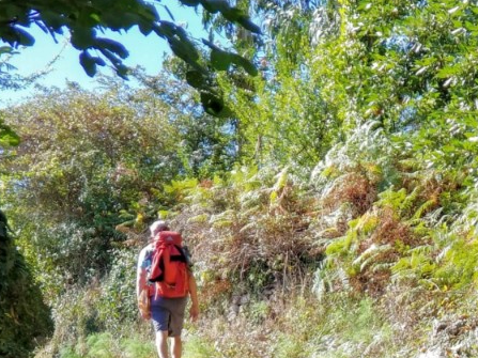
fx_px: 1850
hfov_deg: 14.5
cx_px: 463
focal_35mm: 134
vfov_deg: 10.9
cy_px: 386
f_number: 2.4
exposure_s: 1/223
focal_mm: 6
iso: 25
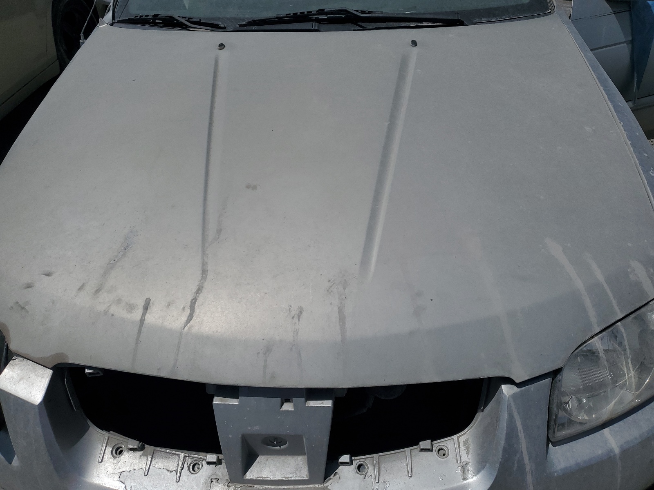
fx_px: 491
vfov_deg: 53.1
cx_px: 327
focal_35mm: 26
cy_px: 245
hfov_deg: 67.3
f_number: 1.5
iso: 54
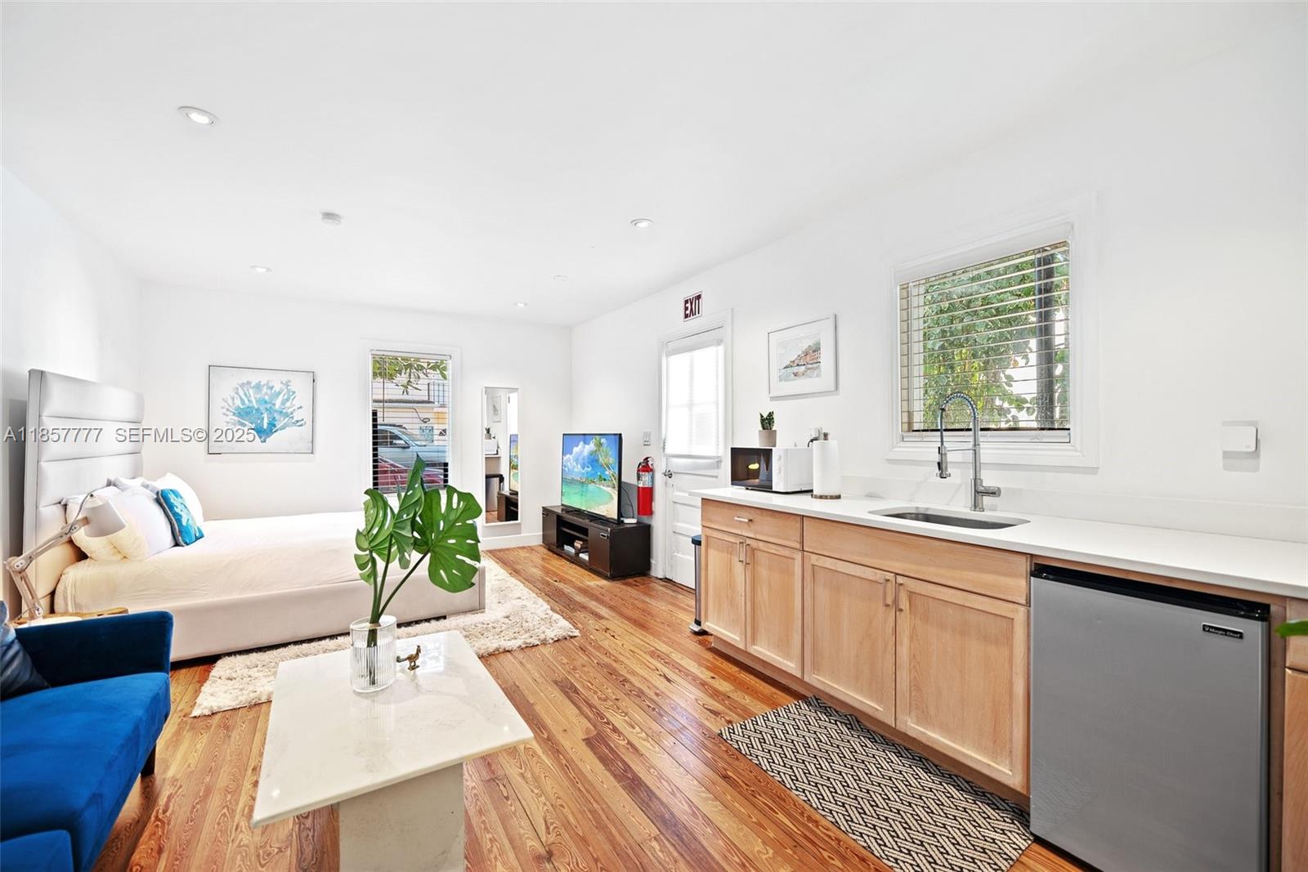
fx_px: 509
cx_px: 654
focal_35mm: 14
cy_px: 436
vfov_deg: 81.2
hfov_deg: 104.2
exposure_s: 1/13
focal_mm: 14
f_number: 2.8
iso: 450
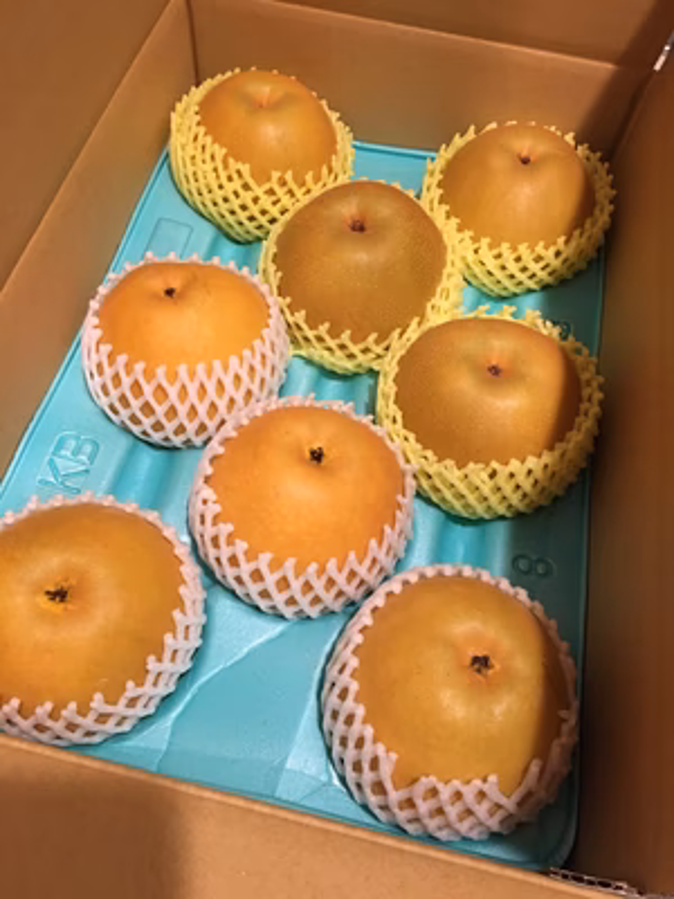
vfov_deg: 61.7
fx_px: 753
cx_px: 337
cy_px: 450
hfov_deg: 48.2
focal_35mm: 29
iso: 200
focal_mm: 4.15
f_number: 2.2
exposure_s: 1/24
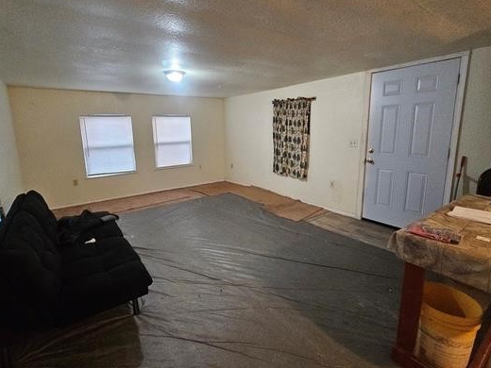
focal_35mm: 16
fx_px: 227
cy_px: 173
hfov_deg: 94.5
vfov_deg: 78.0
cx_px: 239
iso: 640
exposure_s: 1/30
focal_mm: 2.2
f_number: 2.2
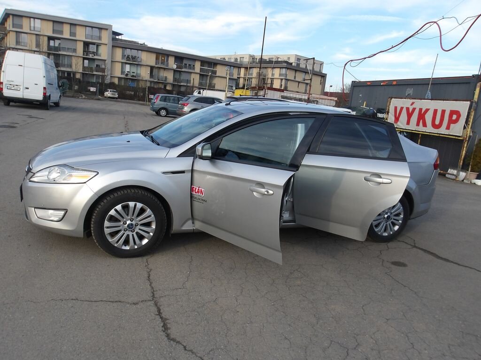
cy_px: 180
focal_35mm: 27
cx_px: 240
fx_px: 375
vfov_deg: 51.4
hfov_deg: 65.3
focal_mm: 4.9
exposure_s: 1/453
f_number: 3
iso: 100
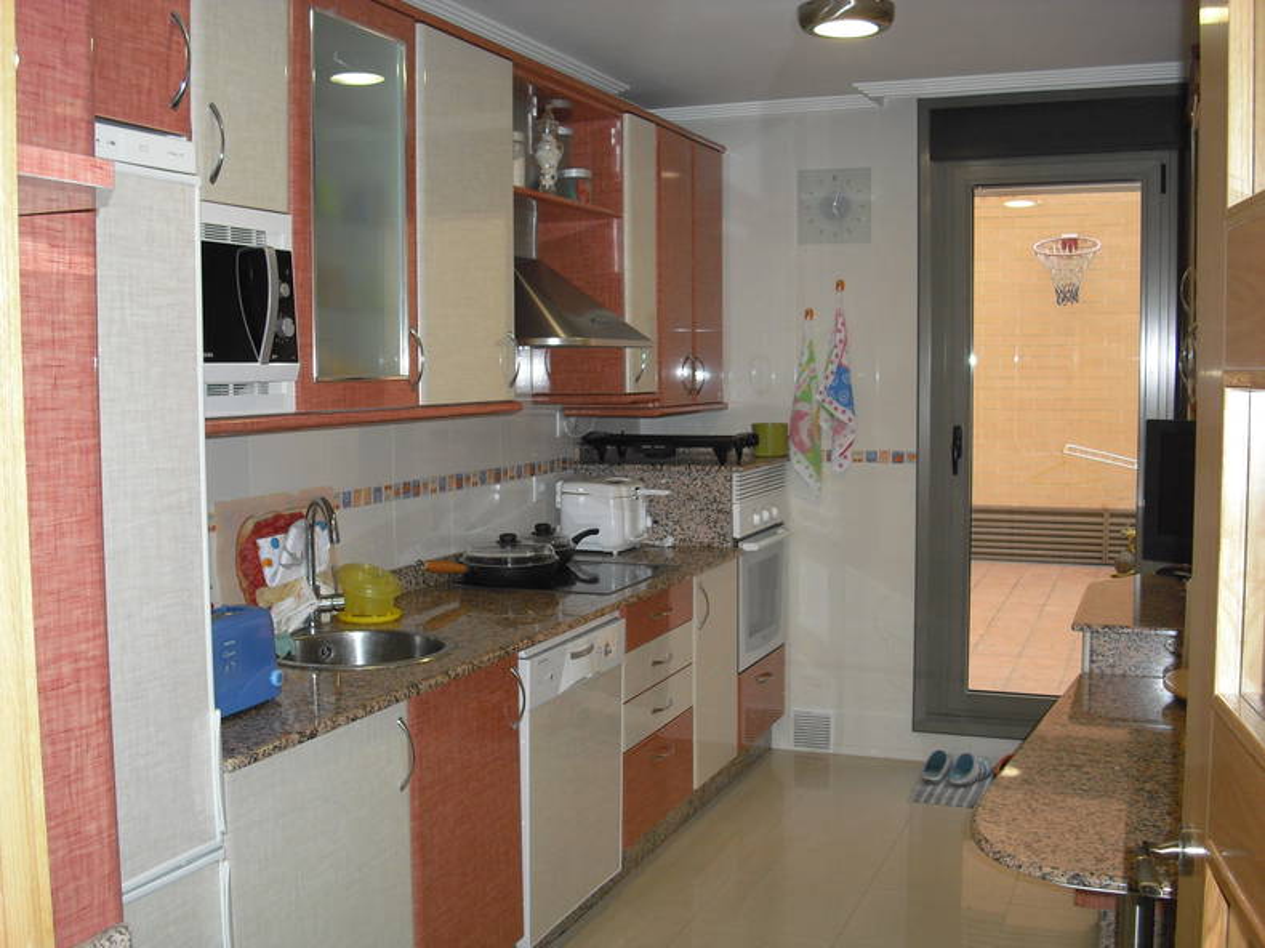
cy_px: 474
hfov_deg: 49.0
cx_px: 632
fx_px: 1388
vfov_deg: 37.7
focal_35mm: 38
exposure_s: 1/60
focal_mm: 6.2
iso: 200
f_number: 2.8
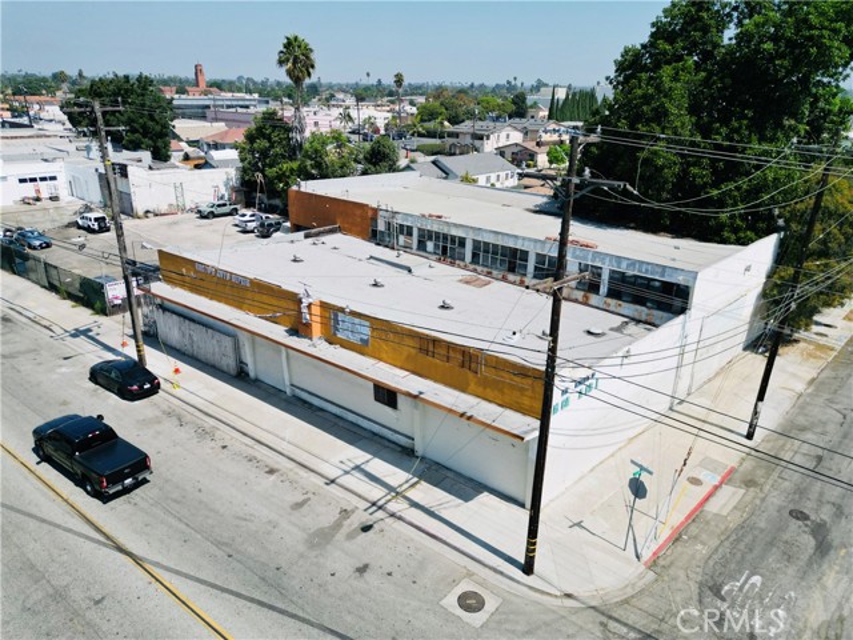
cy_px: 320
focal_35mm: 24
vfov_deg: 56.8
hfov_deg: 71.6
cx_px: 426
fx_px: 591
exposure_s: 1/4000
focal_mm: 6.72
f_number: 1.7
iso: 140
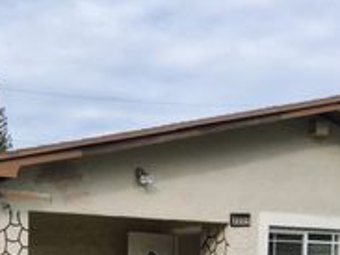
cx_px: 115
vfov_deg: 19.3
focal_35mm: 71
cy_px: 317
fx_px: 697
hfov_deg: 27.3
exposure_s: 1/767
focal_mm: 3.08
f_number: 2
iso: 50
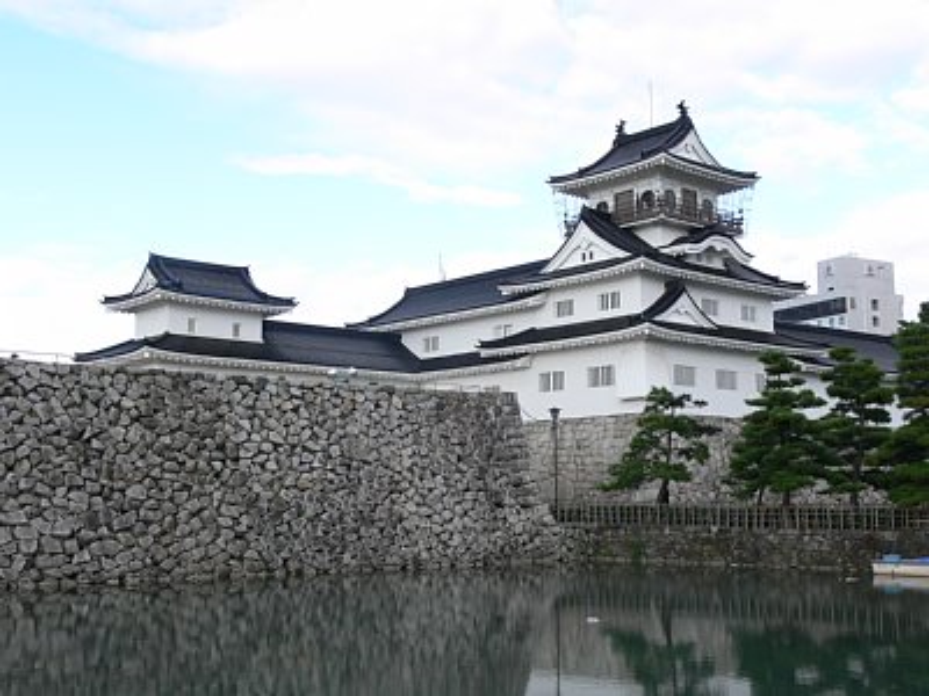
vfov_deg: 32.2
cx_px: 464
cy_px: 348
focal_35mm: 45
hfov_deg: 42.1
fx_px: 1208
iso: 80
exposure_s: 1/100
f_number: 5.6
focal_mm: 9.4
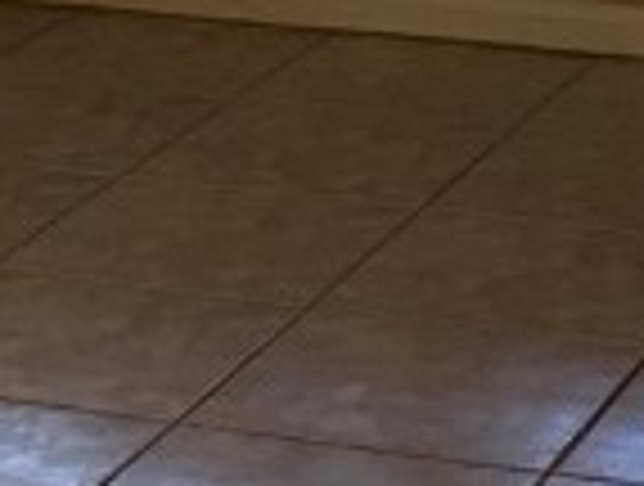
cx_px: 203
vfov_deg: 6.6
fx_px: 3861
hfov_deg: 9.5
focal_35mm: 207
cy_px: -976
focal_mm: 4.15
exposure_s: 1/15
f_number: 2.2
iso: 40
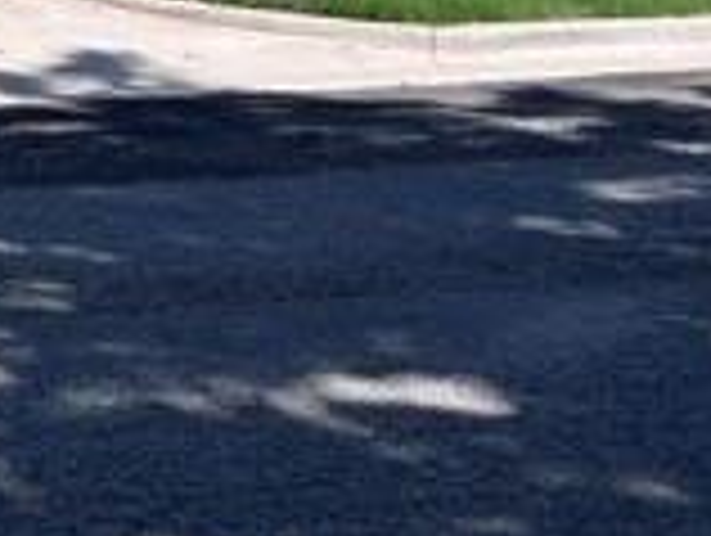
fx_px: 2160
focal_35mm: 105
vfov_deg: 13.1
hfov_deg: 15.7
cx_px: -608
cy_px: -347
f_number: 1.5
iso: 50
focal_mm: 5.7
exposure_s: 1/4630
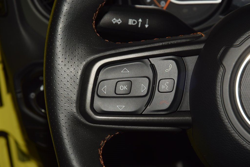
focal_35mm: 105
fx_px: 729
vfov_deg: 13.0
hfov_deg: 19.5
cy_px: 84
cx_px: 125
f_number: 8
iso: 100
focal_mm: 70
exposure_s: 1/125
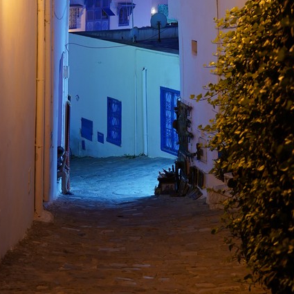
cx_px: 122
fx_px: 807
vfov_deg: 20.0
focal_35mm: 84
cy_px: 1
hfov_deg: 20.6
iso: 800
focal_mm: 35
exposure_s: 1/30
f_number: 2.8
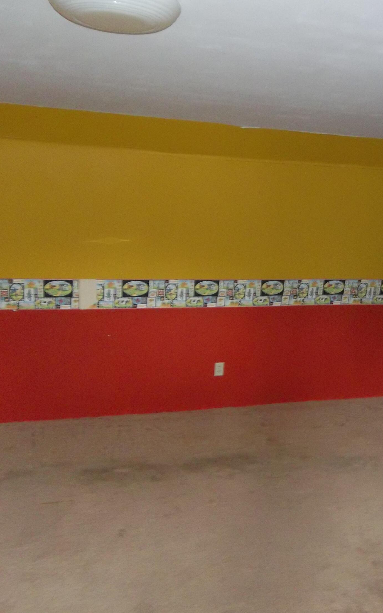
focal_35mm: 39
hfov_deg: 31.2
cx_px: 345
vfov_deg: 50.4
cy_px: 307
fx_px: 651
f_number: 3.5
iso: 320
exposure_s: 1/30
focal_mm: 4.9
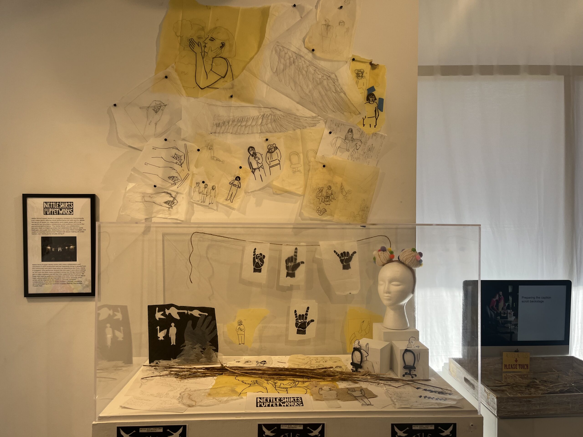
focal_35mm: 26
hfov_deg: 67.3
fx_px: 438
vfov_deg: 53.1
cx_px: 292
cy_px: 218
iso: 50
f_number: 1.6
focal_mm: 5.1
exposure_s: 1/544
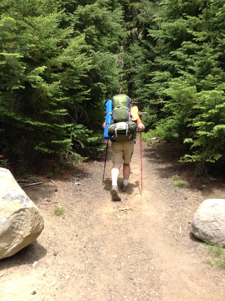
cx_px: 112
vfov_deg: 55.4
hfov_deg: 42.8
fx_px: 287
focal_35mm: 33
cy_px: 150
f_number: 2.4
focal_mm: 3.3
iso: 25
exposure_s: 1/337
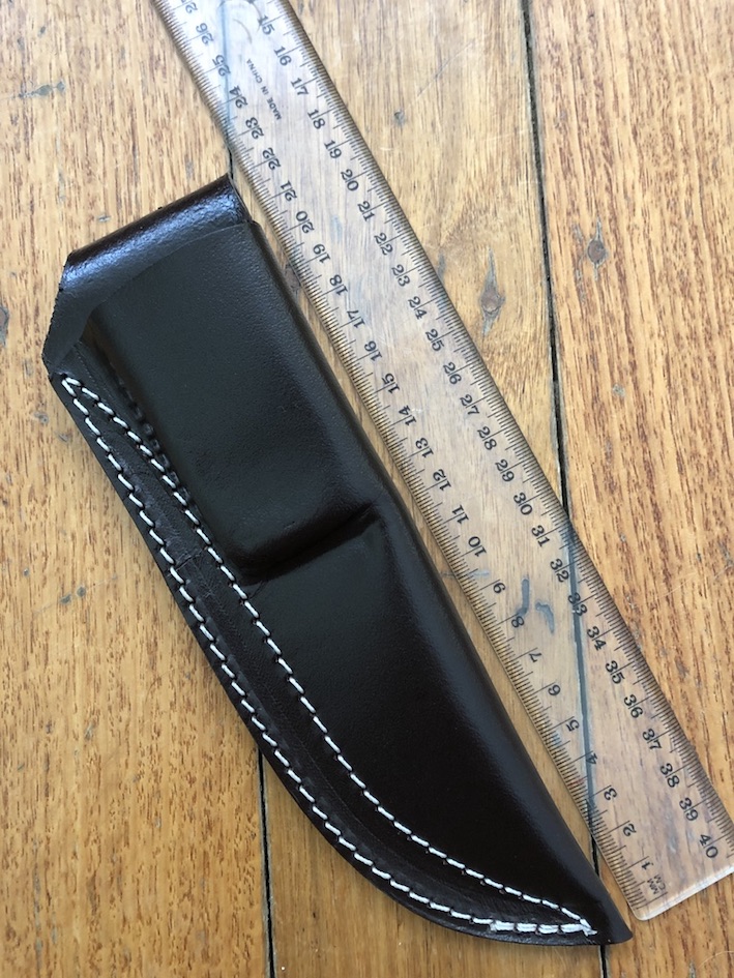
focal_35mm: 28
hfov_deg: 49.8
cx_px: 367
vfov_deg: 63.4
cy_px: 489
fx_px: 791
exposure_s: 1/15
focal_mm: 3.99
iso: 50
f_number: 1.8
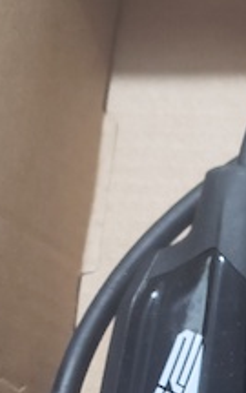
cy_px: 408
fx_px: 1094
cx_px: 490
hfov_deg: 11.6
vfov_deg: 19.7
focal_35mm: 102
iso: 250
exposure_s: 1/12
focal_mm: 4.3
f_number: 1.5
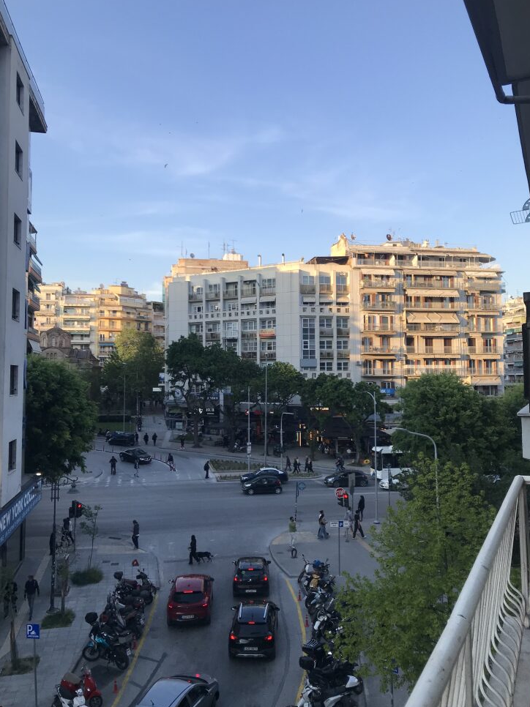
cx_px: 262
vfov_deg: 61.7
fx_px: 592
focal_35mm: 29
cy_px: 349
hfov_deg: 48.2
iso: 20
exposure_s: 1/567
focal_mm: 3.99
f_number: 1.8
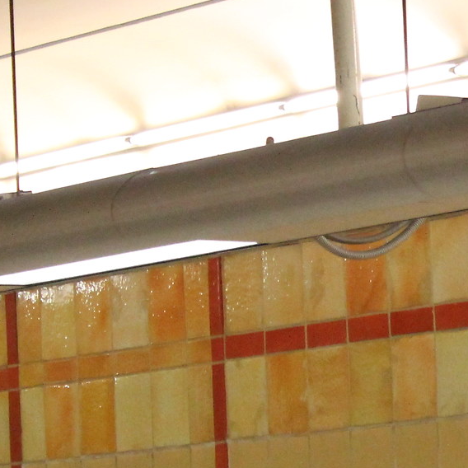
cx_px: 807
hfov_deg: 5.5
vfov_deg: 5.5
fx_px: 4833
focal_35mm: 316
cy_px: 615
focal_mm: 55
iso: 4000
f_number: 5.6
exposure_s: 1/80
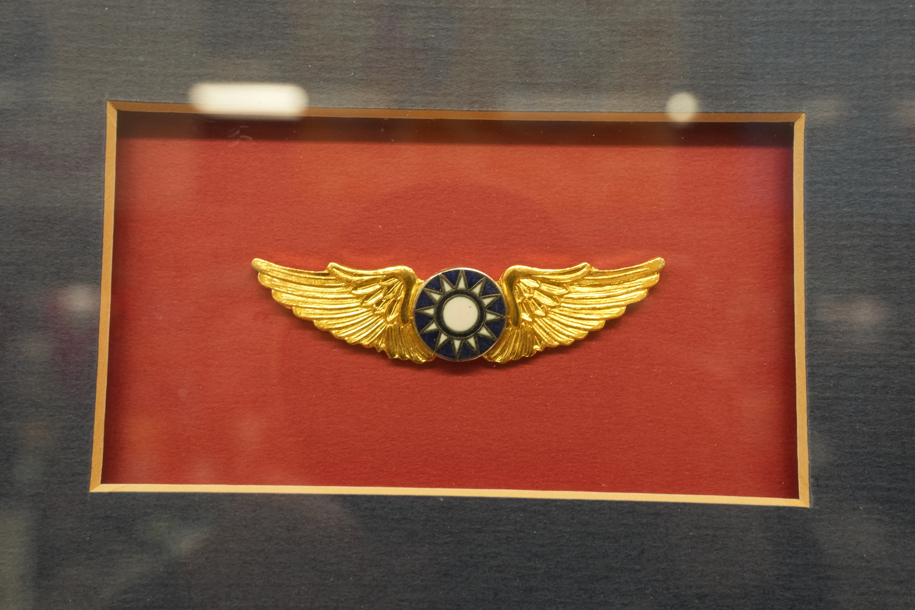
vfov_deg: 37.9
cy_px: 305
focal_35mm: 35
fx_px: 890
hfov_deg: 54.4
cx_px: 458
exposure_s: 1/40
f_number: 8
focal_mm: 35
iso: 2000
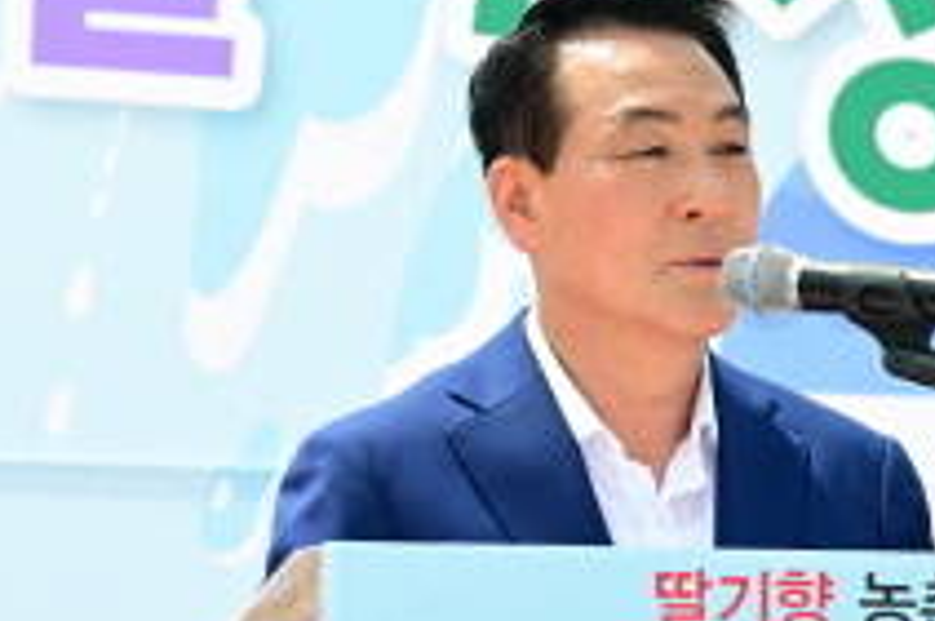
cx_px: 122
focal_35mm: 277
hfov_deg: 7.4
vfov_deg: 4.9
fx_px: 7183
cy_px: 242
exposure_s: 1/250
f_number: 5
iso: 80
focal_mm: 91
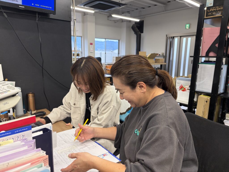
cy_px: 86
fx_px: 172
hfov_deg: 67.3
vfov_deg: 53.1
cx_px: 114
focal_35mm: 26
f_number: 1.6
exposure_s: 1/120
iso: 125
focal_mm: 5.96
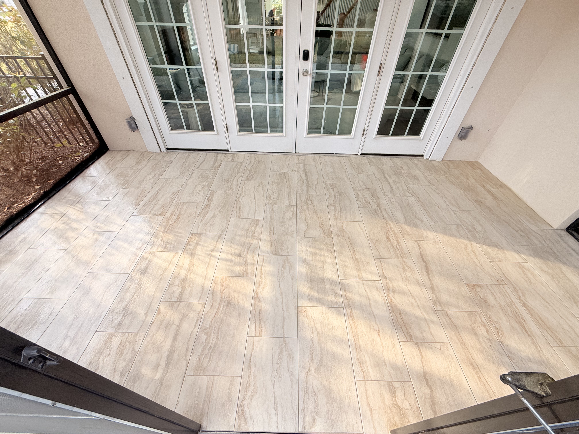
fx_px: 234
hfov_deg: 102.1
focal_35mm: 14
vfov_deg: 85.7
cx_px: 290
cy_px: 217
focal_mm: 2.22
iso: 50
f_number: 2.2
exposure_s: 1/99
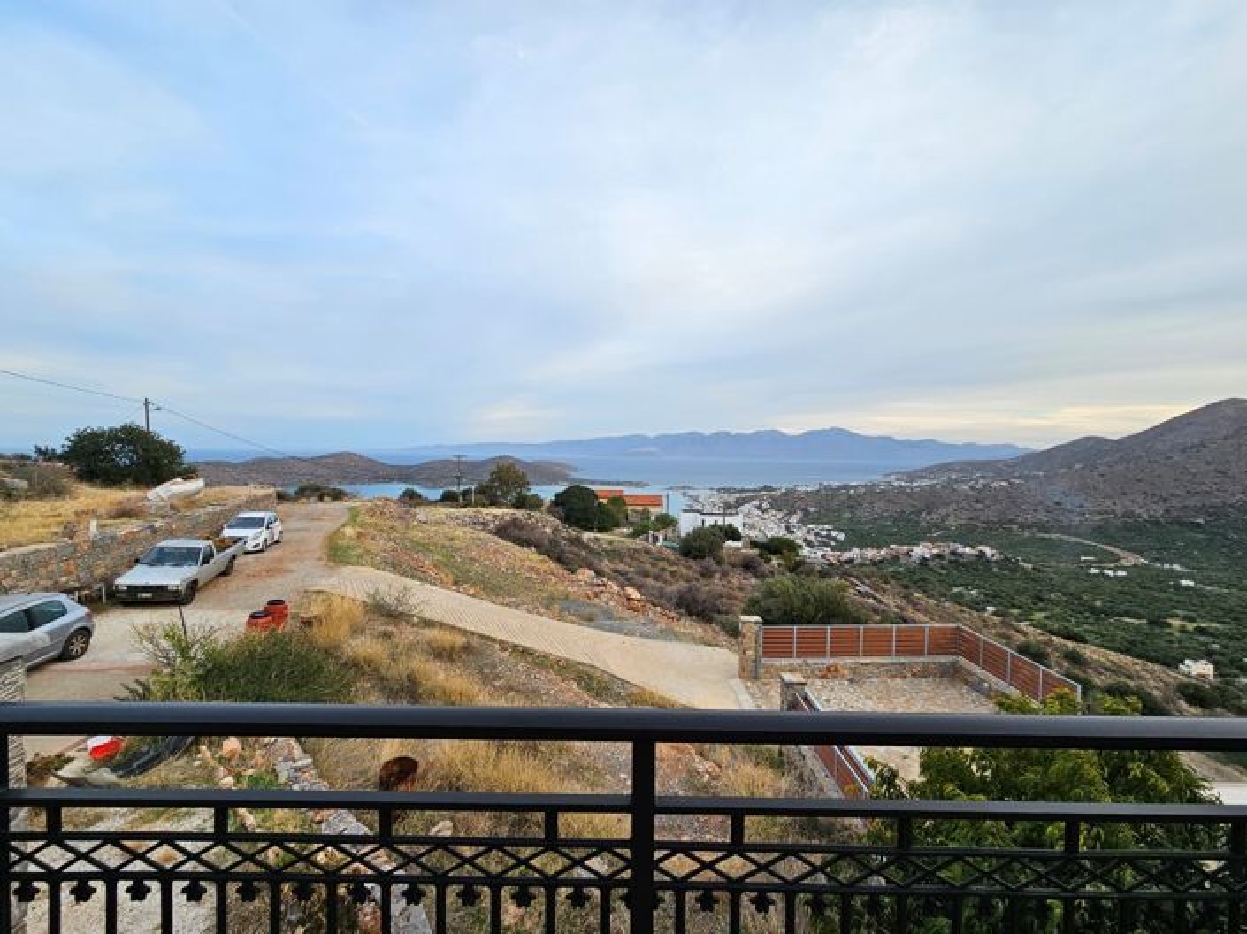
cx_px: 624
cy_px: 467
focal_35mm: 13
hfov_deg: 106.2
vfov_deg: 89.9
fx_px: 468
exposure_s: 1/188
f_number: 2.2
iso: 50
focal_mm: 2.2
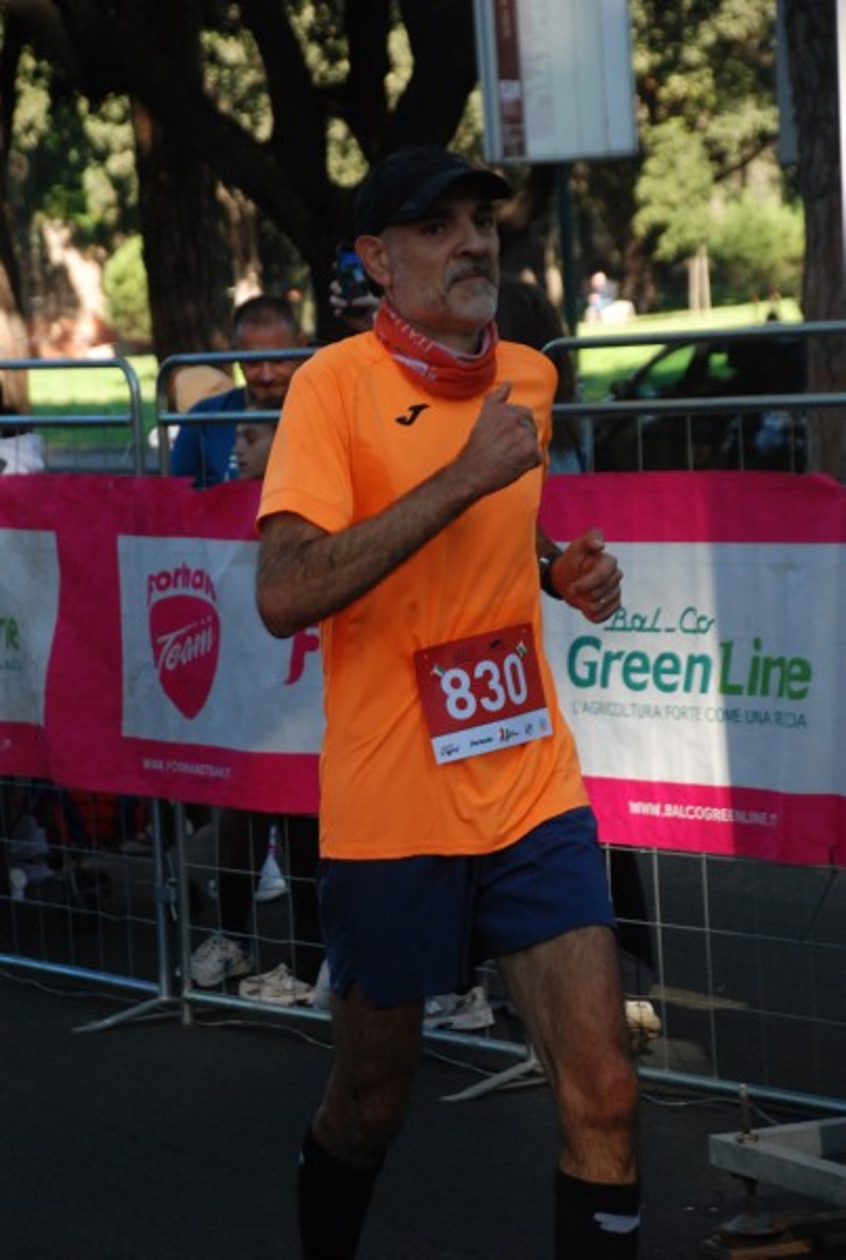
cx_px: 423
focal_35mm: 128
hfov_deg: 10.8
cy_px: 630
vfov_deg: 16.0
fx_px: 4471
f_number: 5.6
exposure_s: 1/640
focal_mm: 85
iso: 1000
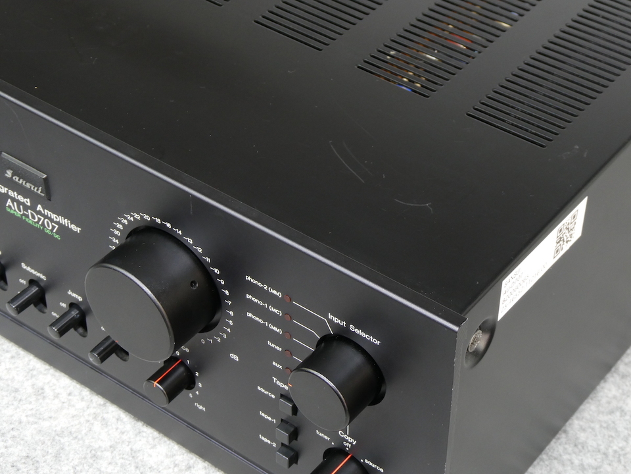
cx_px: 316
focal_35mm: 79
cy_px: 237
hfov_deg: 24.7
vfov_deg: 18.7
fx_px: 1440
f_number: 4.7
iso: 200
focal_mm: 14.1
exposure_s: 1/2.5
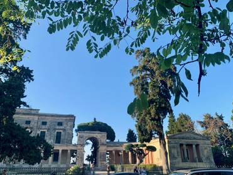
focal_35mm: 28
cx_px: 116
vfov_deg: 49.8
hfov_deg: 63.4
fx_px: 189
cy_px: 86
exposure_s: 1/796
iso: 25
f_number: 1.8
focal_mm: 4.25
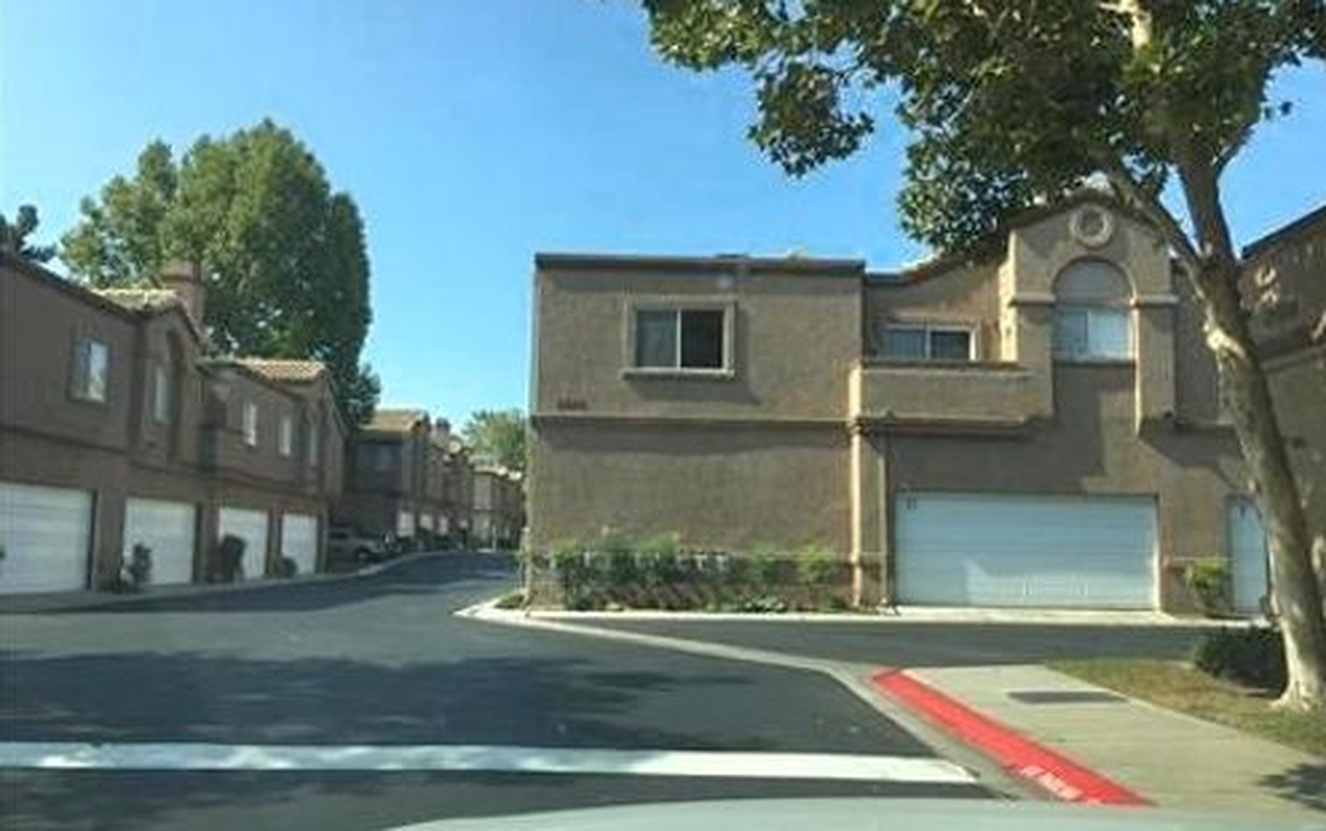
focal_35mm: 31
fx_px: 1121
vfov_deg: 40.6
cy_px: 453
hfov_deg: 61.2
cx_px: 664
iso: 32
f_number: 2.2
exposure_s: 1/1250
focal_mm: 4.15
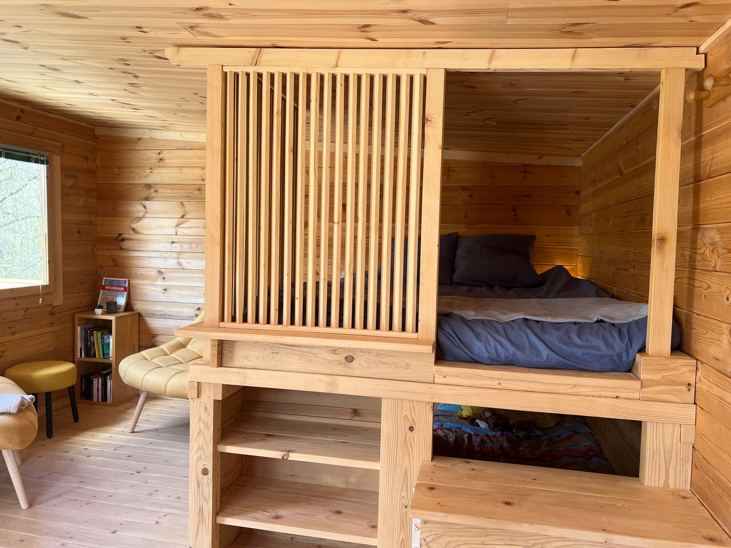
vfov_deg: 53.1
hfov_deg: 67.3
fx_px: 549
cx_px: 366
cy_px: 274
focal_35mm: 26
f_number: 1.5
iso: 50
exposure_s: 1/121
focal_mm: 5.7
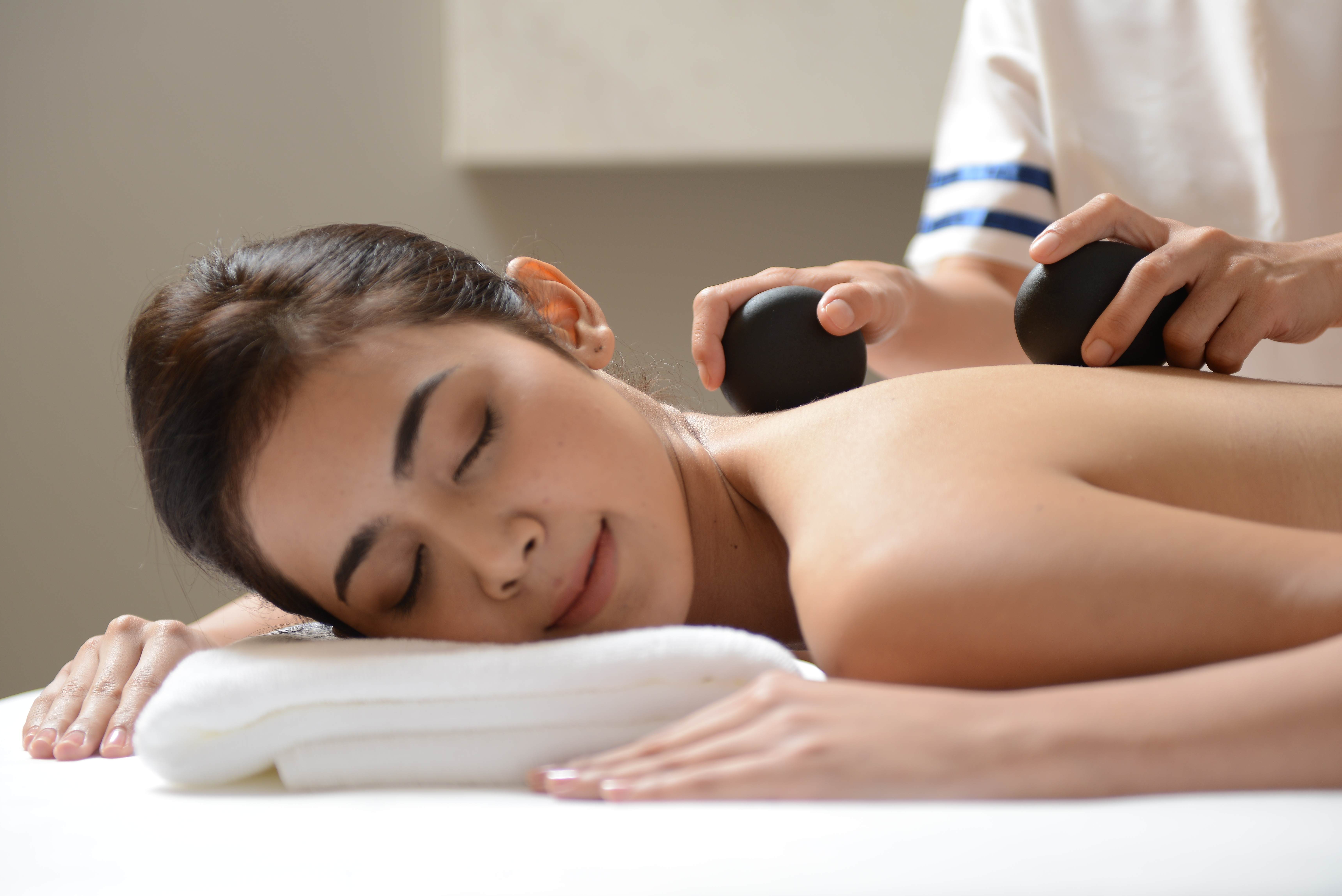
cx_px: 682
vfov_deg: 21.3
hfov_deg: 31.4
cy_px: 453
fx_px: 2386
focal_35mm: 64
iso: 200
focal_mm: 60
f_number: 2.8
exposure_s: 1/80
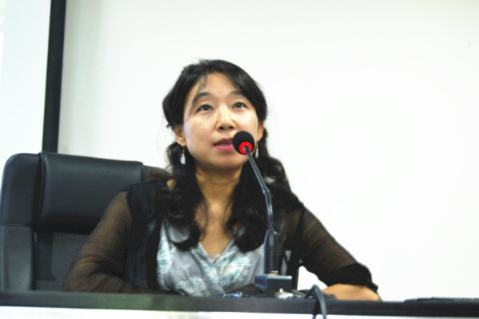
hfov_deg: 31.9
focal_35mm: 63
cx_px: 240
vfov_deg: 21.6
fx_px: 838
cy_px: 160
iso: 400
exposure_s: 1/5
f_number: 5.3
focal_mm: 42
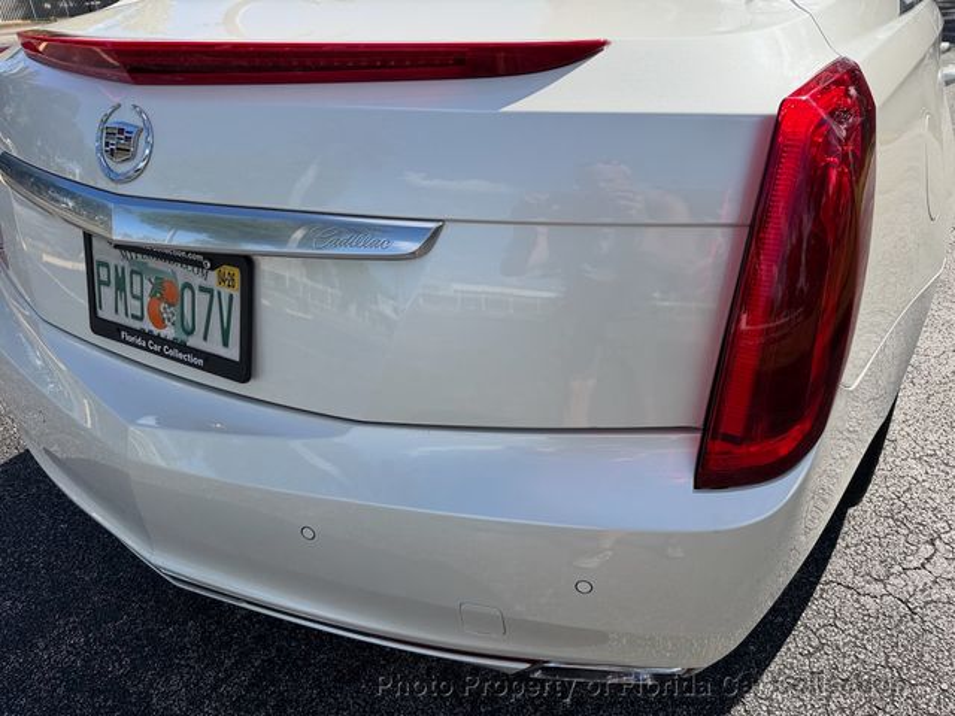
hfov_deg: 71.6
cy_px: 358
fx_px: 662
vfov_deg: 56.8
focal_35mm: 24
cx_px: 478
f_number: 1.78
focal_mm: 6.76
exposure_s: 1/3425
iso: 80
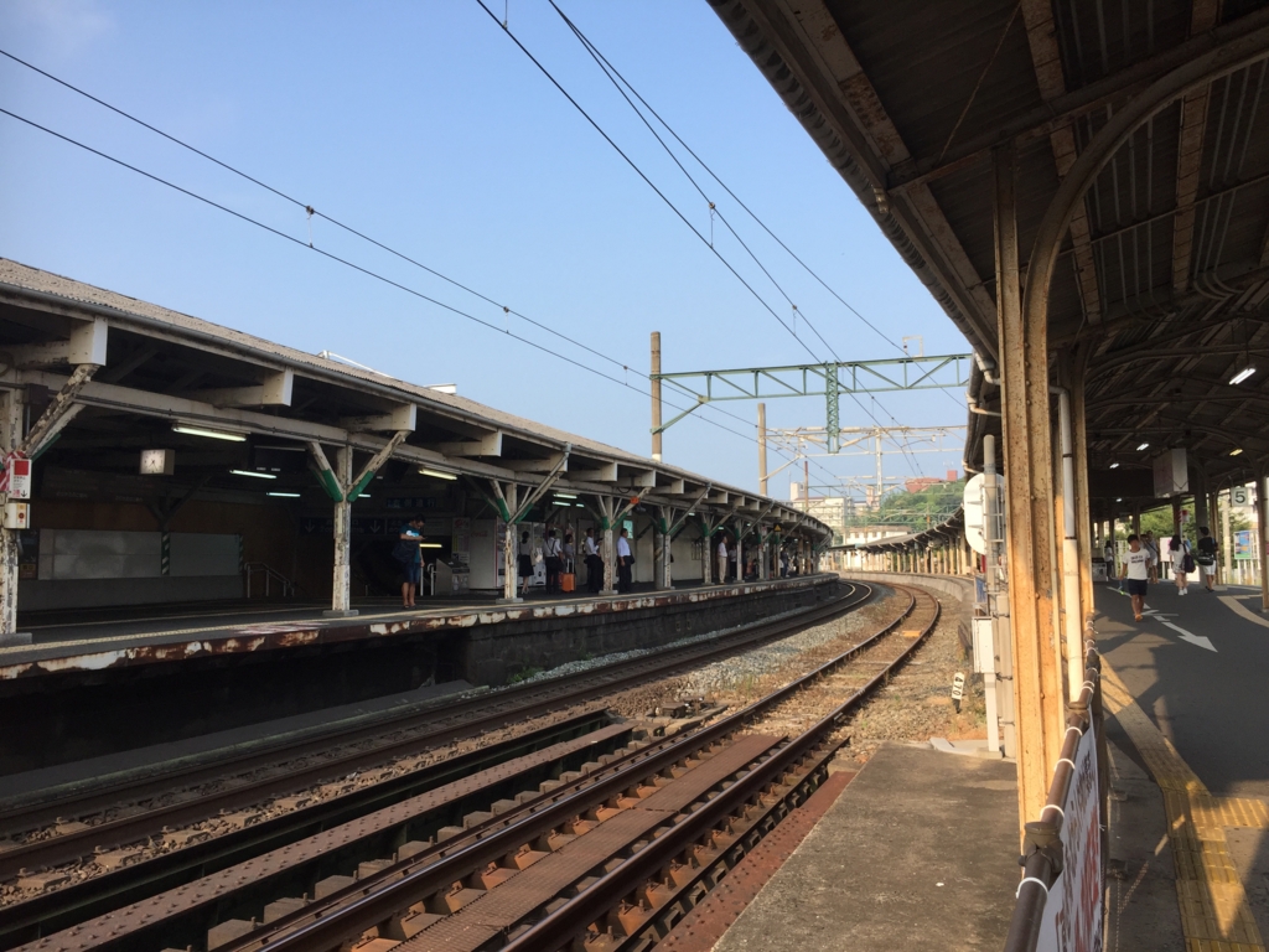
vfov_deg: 48.2
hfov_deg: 61.7
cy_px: 476
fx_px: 1063
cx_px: 634
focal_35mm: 29
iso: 32
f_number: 2.2
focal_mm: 4.15
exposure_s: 1/706
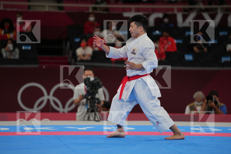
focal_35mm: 200
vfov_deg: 6.9
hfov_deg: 10.3
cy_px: 77
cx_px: 116
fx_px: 1283
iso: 200
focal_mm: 200
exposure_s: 1/500
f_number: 2.8
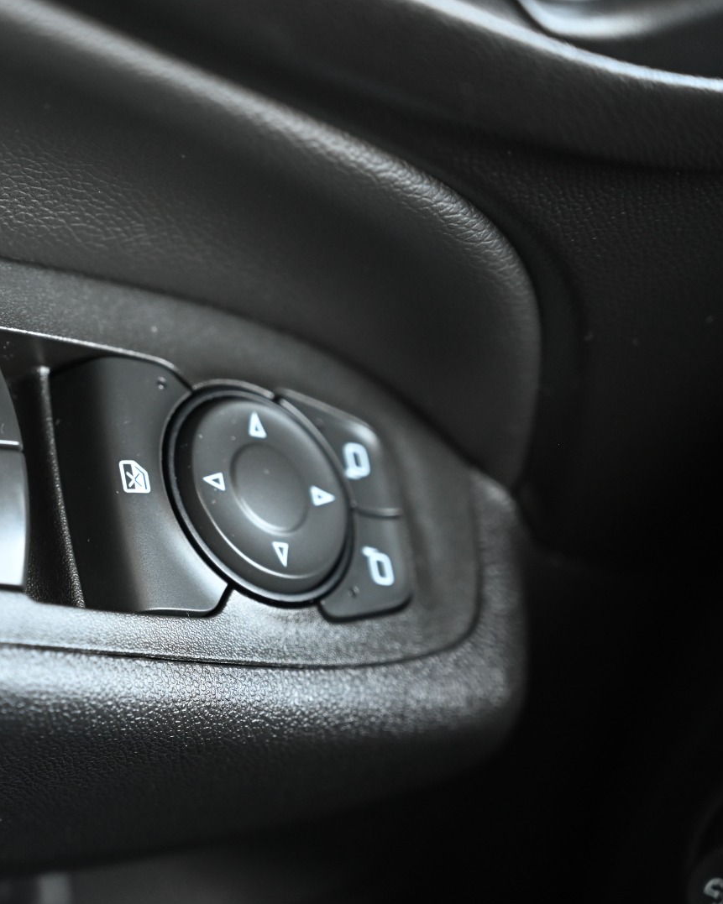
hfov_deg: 15.4
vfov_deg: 19.4
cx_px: 103
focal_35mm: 99
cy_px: 452
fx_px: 2649
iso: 2800
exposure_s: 1/125
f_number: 4
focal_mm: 70
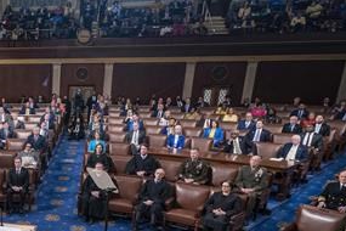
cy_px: 184
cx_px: -4
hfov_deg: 41.1
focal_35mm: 41
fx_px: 394
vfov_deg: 31.8
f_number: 4.5
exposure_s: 1/160
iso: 3200
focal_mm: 18
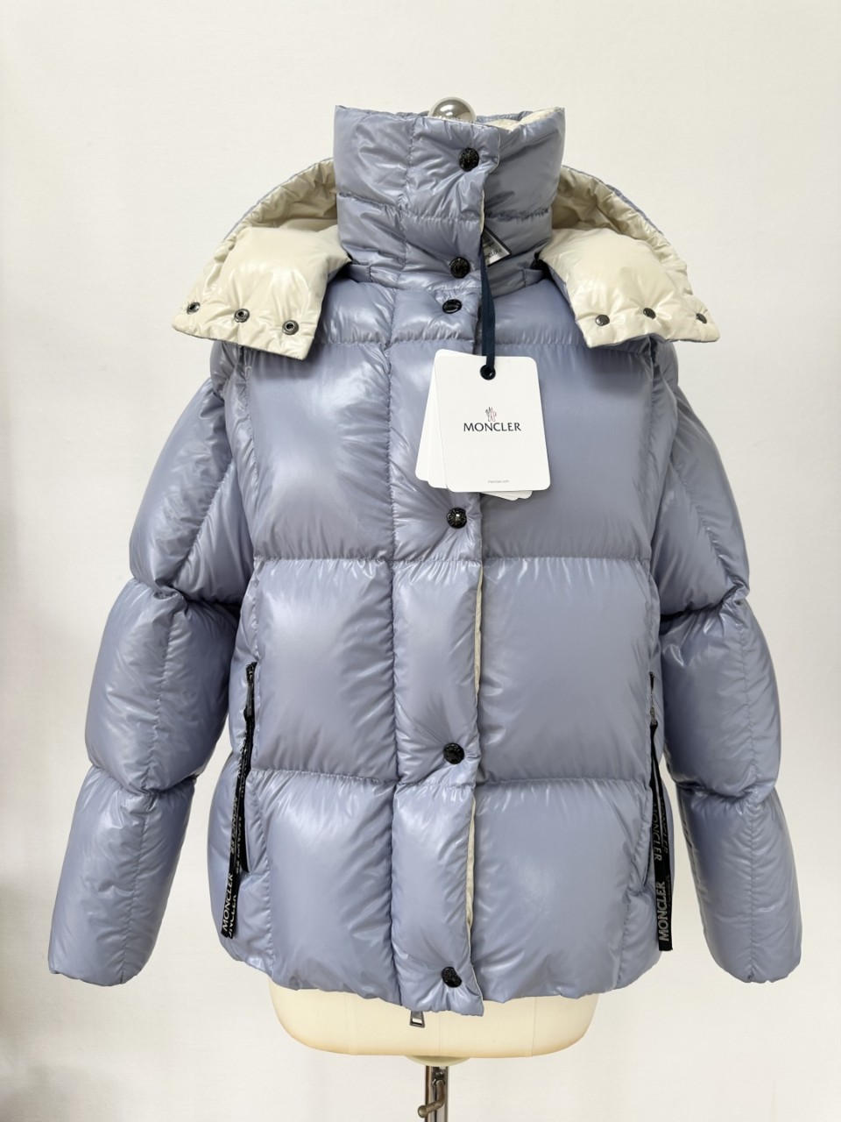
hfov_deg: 56.8
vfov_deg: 71.6
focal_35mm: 24
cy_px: 561
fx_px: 777
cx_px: 420
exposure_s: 1/131
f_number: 1.78
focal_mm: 6.86
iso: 64
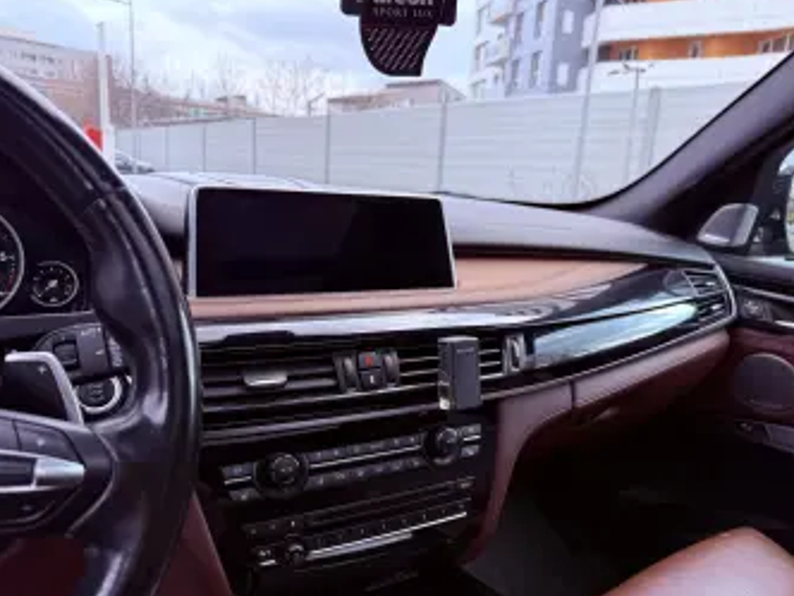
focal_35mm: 26
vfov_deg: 53.1
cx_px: 390
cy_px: 306
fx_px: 596
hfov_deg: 67.3
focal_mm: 6.76
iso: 64
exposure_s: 1/279
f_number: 1.78
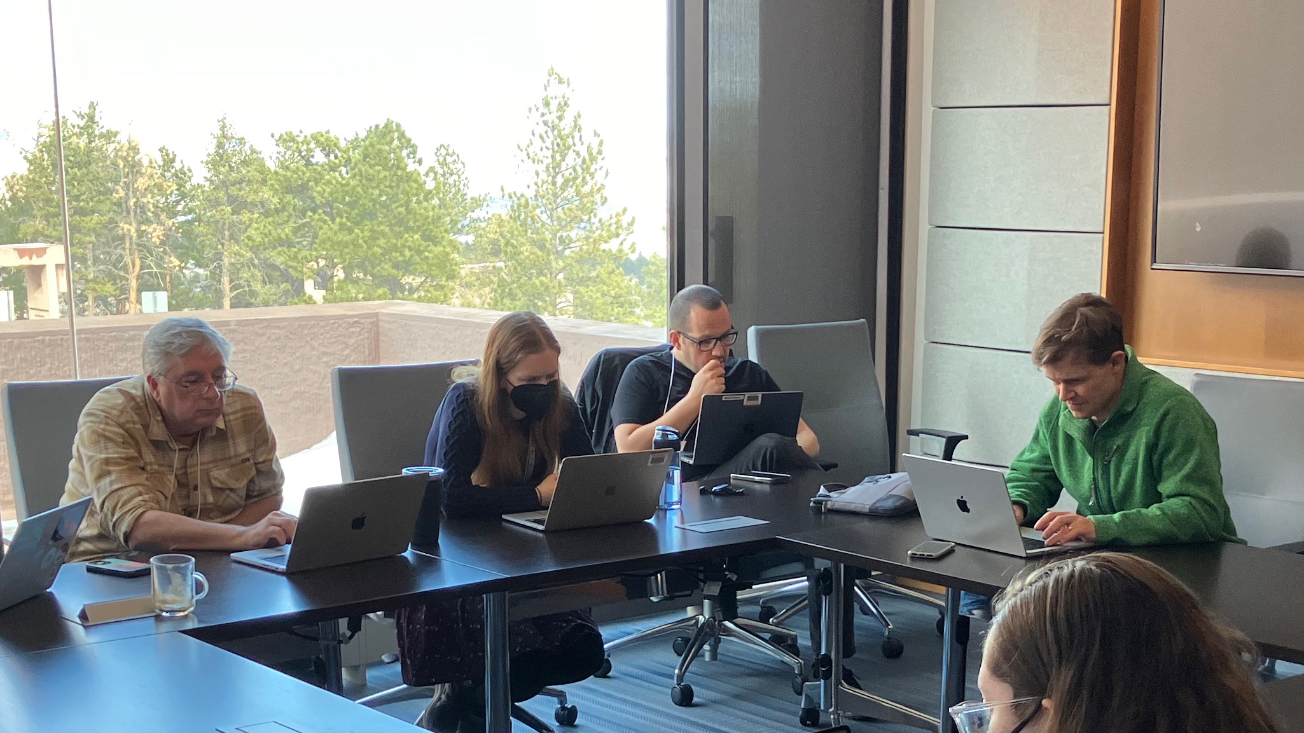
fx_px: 2075
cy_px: 689
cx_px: 718
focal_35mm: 60
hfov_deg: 34.9
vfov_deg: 19.6
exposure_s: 1/121
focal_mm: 3.99
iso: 64
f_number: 1.8
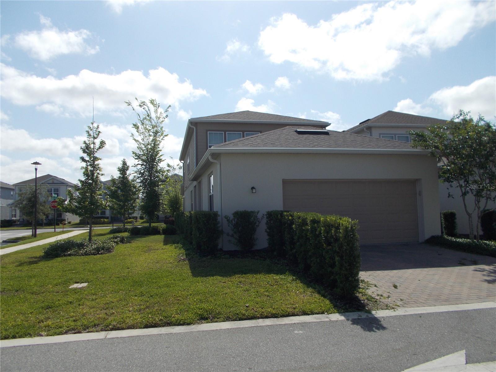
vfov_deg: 53.1
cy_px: 186
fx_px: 373
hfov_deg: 67.3
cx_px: 248
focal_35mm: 26
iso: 80
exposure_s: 1/250
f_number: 8
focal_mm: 4.6
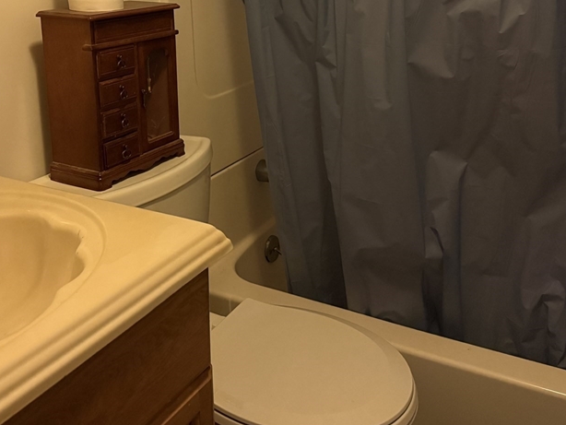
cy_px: 94
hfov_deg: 46.7
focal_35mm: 40
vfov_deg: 35.0
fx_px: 654
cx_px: 248
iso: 1000
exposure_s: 1/30
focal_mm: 6.76
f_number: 1.78
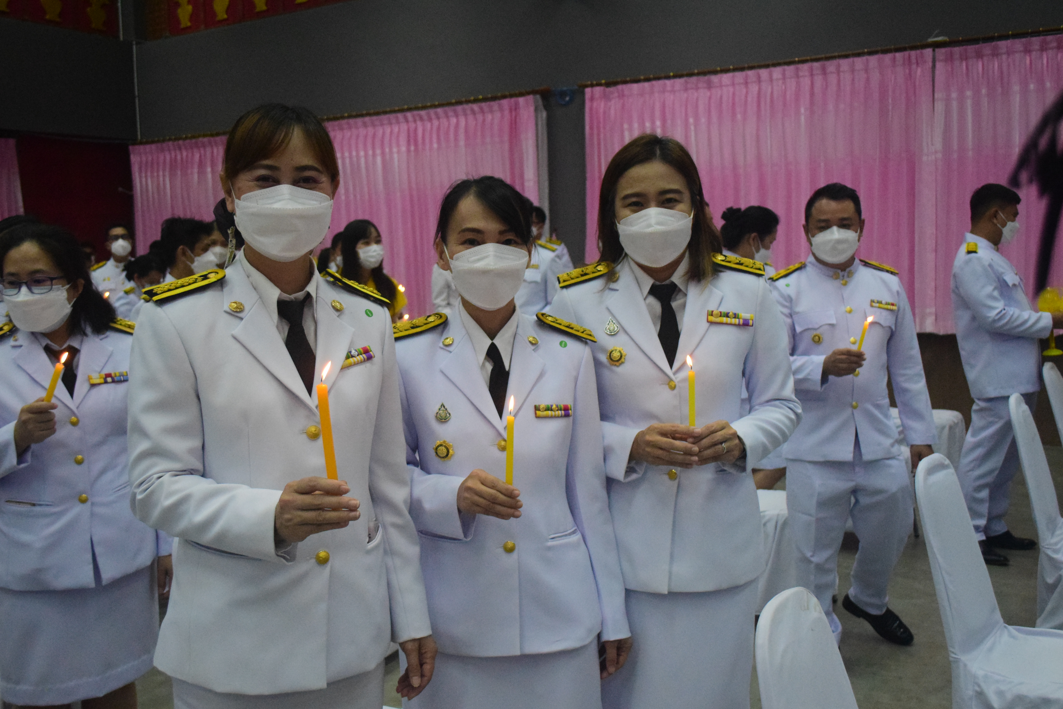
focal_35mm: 36
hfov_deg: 53.1
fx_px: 1063
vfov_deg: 36.9
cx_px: 532
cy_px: 354
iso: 5000
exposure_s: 1/800
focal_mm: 24
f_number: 4.5
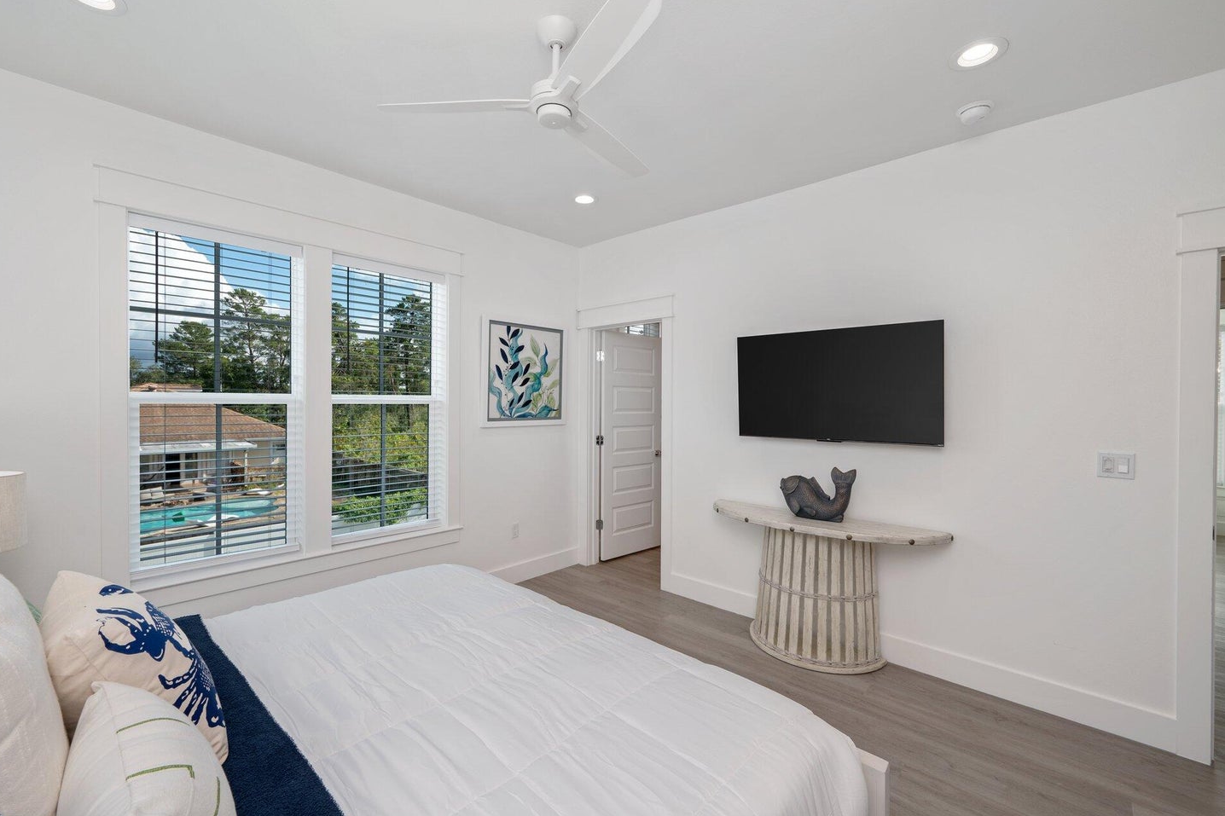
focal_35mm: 15
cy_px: 401
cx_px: 590
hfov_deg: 100.4
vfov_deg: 77.3
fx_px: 510
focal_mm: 14
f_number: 9
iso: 160
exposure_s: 1/50
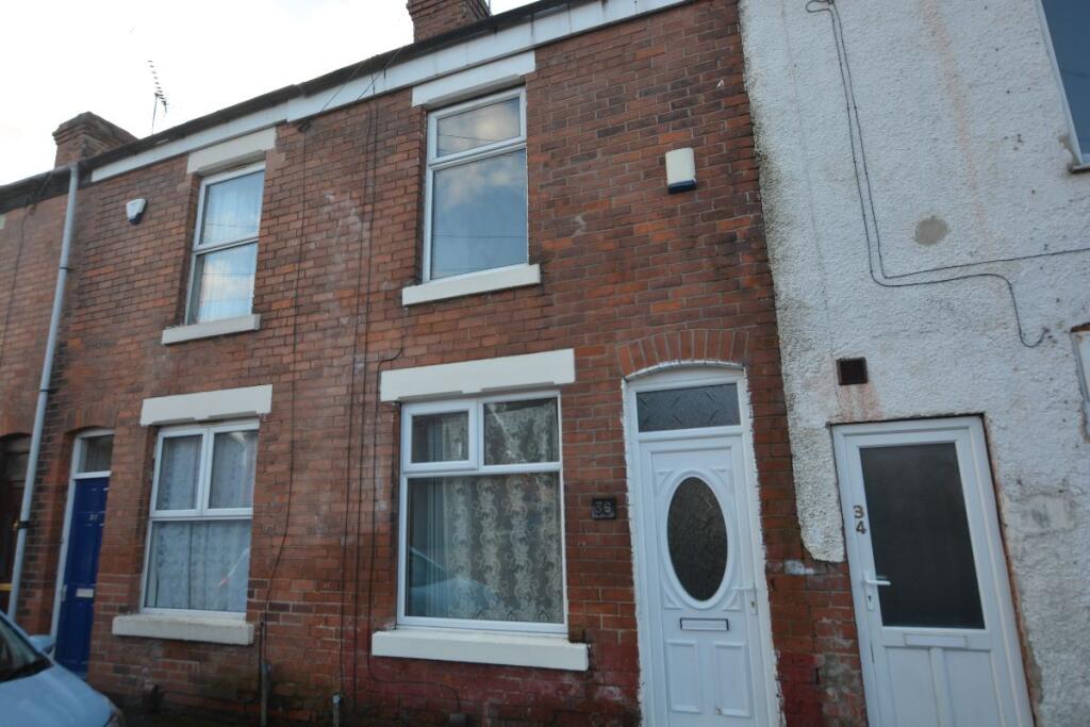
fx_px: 590
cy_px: 364
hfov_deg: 85.4
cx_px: 545
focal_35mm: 20
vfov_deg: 63.2
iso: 200
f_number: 5.6
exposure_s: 1/125
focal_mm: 13
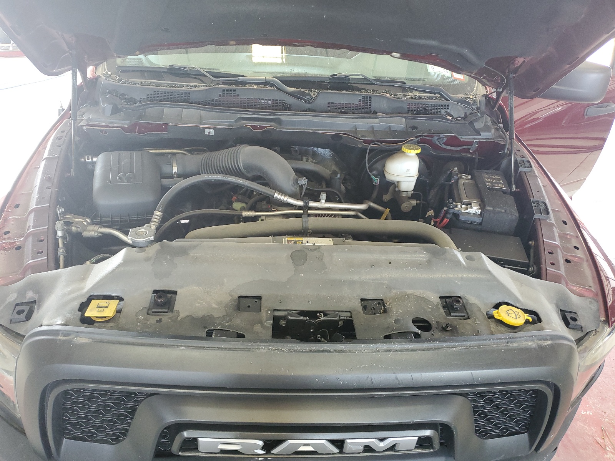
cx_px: 308
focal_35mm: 26
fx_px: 462
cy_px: 230
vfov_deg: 53.1
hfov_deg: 67.3
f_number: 1.5
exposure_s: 1/60.2
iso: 135
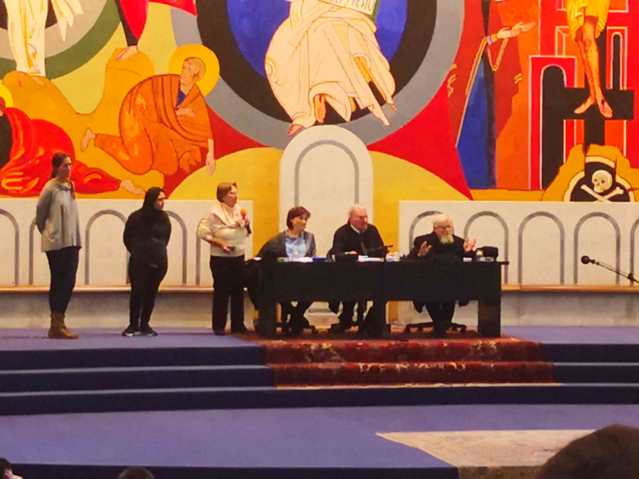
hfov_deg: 12.2
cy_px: 240
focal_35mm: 162
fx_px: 2990
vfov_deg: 9.2
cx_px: 320
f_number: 1.6
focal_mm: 3.95
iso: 160
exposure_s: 1/50
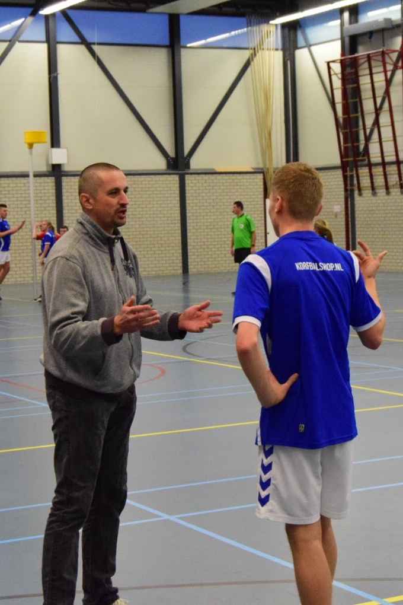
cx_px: 202
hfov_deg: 26.5
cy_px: 302
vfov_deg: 38.9
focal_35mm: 51
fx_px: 856
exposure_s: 1/250
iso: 5000
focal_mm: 34
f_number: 8
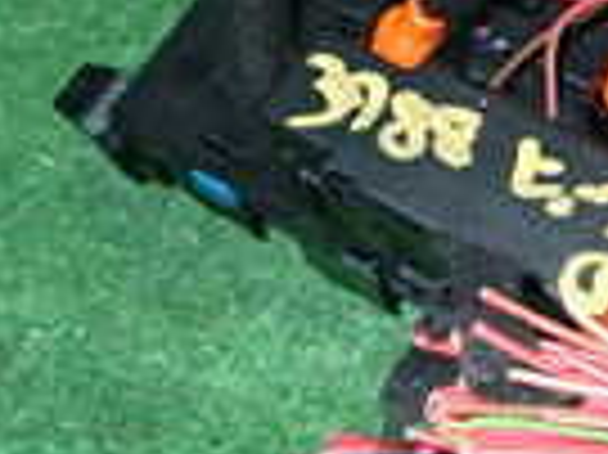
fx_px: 1948
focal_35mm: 111
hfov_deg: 17.1
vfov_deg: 13.3
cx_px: 685
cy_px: 103
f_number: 5.6
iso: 640
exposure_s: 1/30
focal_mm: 4.5
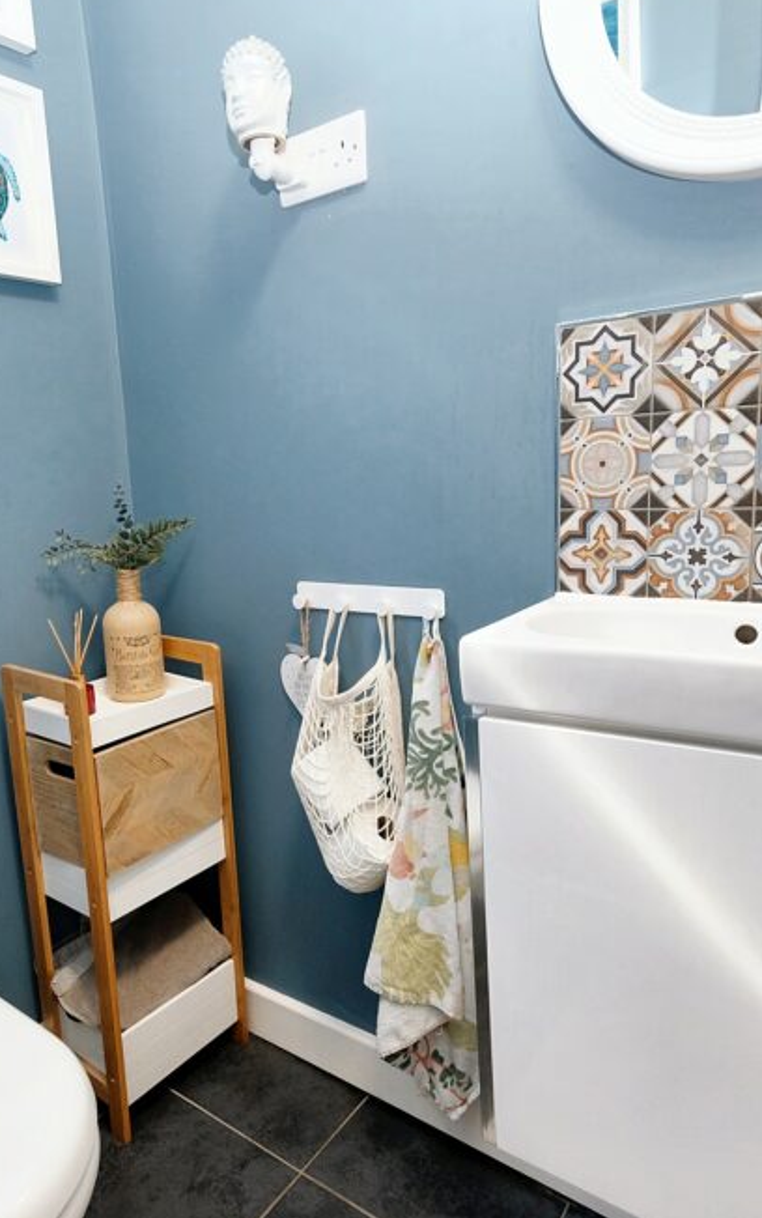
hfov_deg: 50.9
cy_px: 614
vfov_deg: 74.8
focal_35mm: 24
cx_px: 316
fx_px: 797
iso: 800
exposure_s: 1/34
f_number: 4
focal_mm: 10
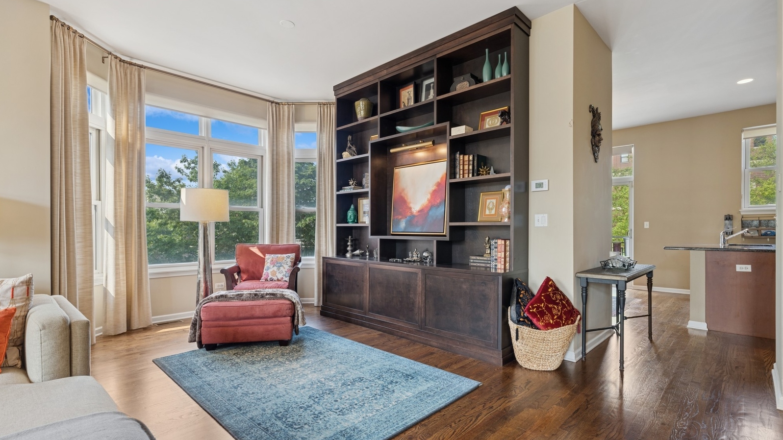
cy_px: 234
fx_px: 353
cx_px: 395
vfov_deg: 63.8
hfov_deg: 95.9
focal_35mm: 17
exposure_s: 1/60
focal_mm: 16
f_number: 8
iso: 320
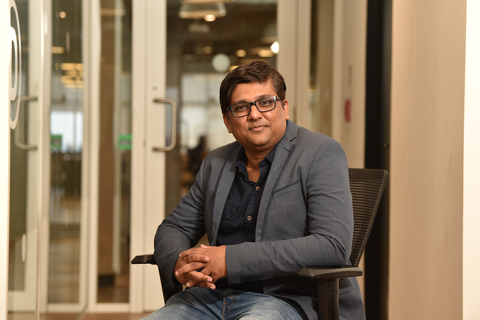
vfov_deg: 12.5
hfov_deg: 18.6
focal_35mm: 110
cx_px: 240
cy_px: 160
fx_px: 1467
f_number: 4.5
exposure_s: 1/80
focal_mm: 110
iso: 400
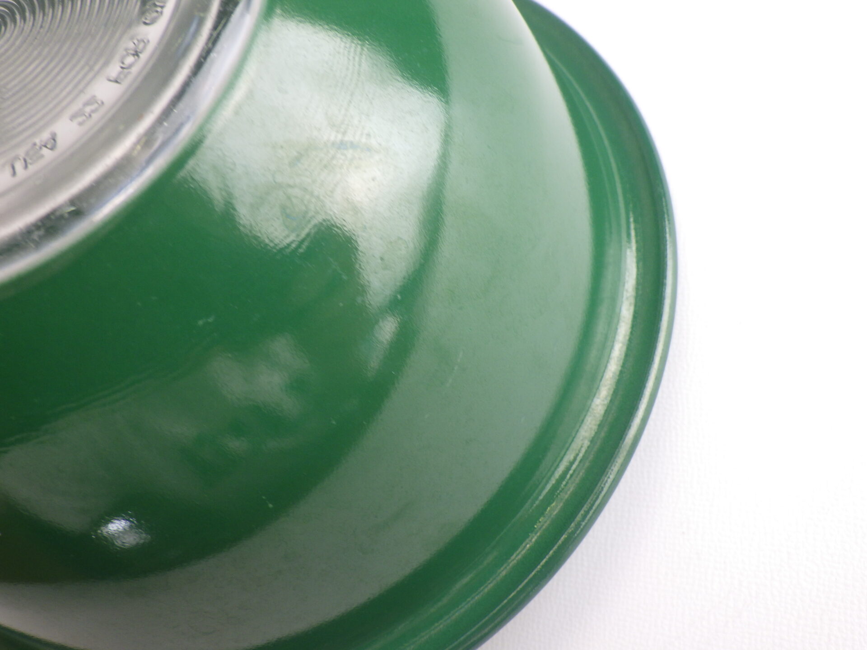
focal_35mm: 34
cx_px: 434
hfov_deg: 54.0
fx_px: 852
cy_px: 325
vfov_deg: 41.8
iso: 125
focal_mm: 6.1
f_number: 3.8
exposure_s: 1/50
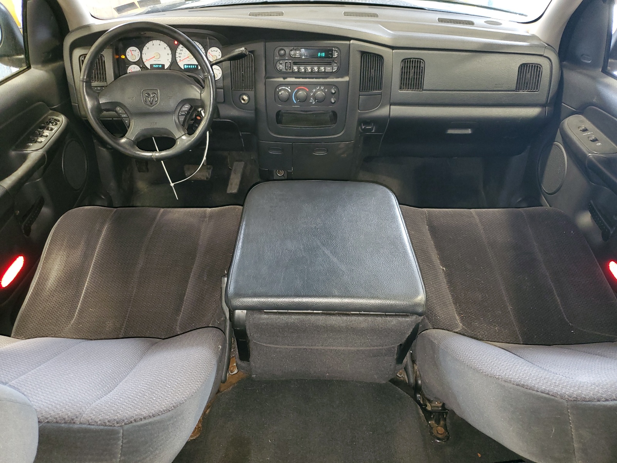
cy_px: 232
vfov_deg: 53.1
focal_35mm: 26
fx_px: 463
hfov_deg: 67.3
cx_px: 308
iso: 134
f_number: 1.5
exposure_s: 1/11
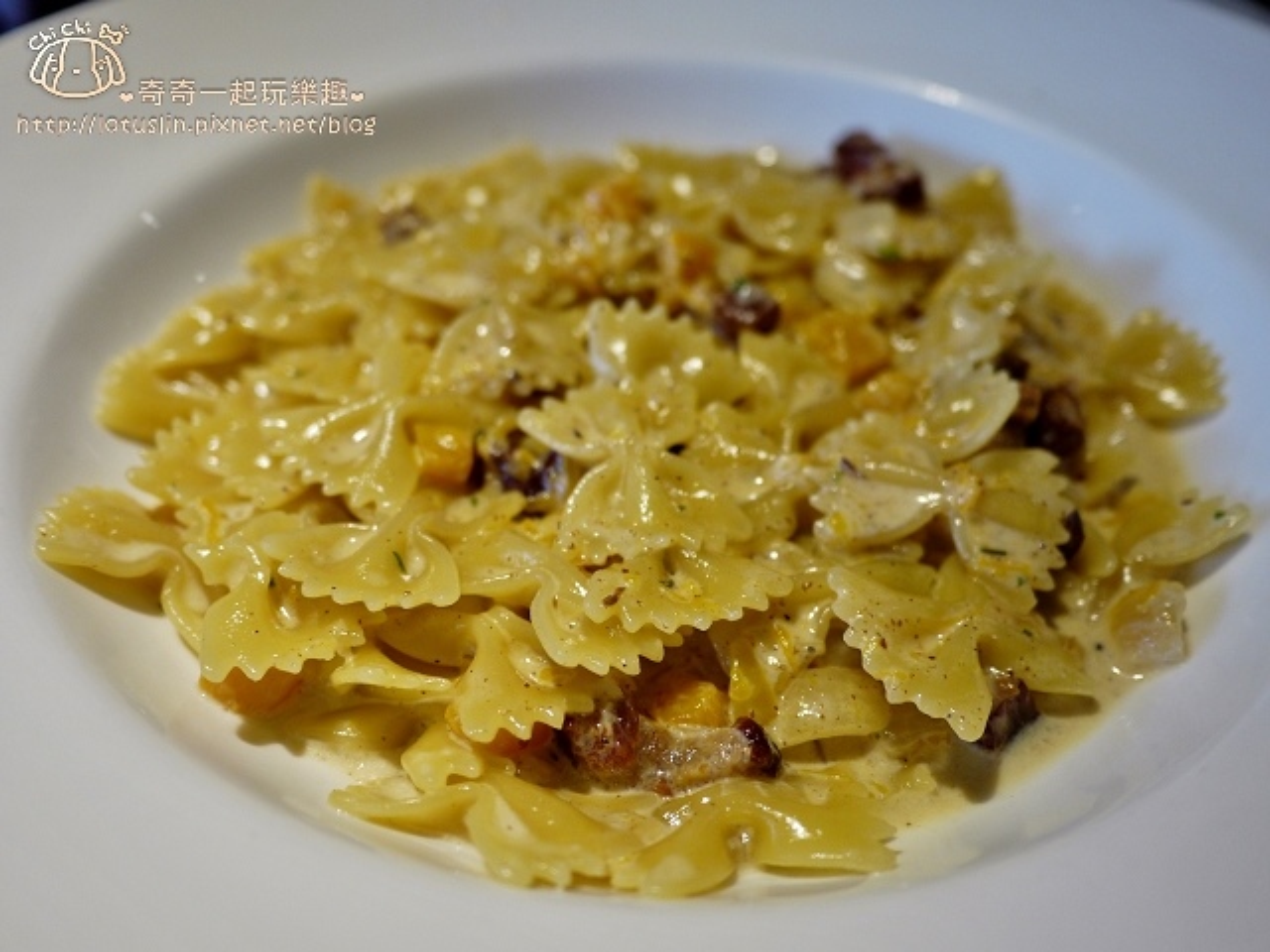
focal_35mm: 28
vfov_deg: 49.7
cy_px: 476
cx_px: 635
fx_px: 1027
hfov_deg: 63.4
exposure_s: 1/60
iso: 250
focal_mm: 14
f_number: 2.5
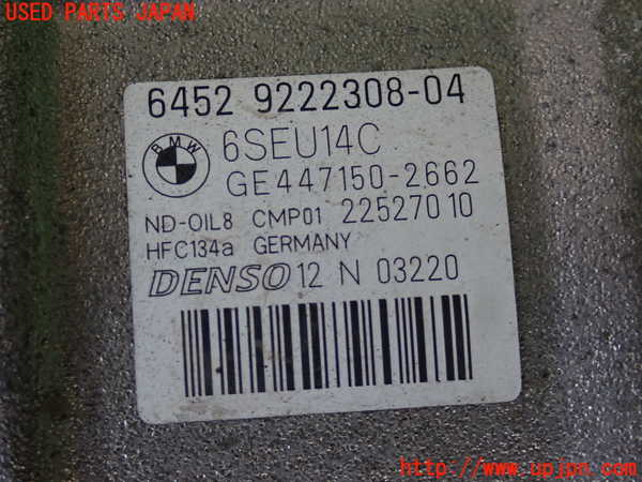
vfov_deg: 20.7
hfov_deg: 27.4
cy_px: 241
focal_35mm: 71
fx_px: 1317
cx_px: 321
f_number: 3.9
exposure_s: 1/60
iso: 400
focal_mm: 12.73
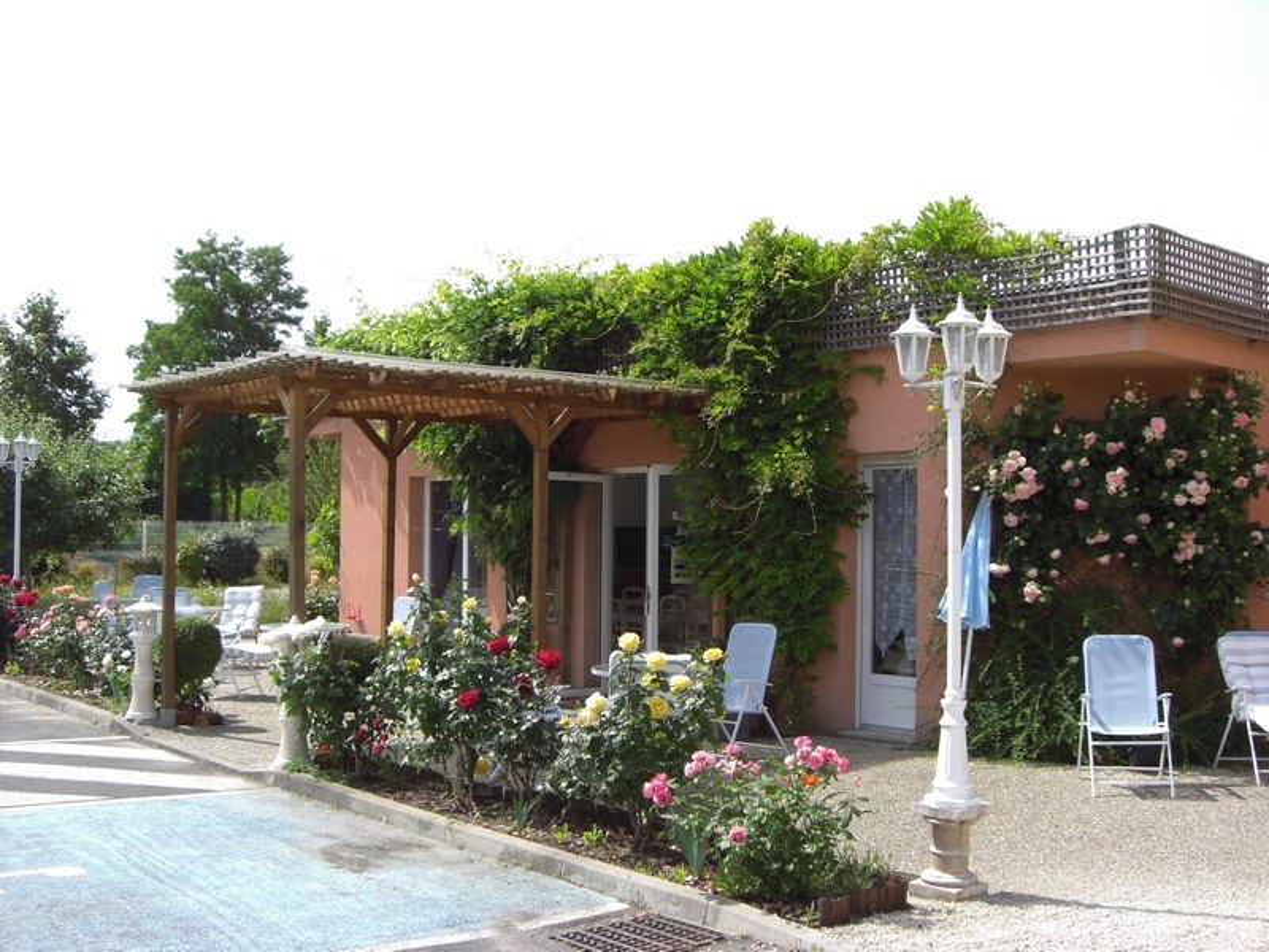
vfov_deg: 37.7
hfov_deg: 49.0
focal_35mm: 38
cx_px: 634
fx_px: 1393
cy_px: 476
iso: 64
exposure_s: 1/800
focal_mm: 6.2
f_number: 2.7
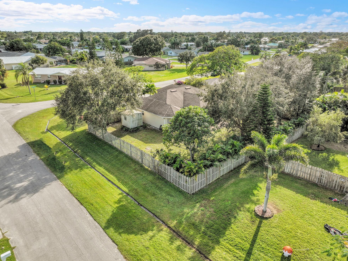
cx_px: 178
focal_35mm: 25
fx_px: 251
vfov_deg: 54.9
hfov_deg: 69.4
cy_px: 129
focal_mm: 12.29
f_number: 2.8
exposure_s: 1/4000
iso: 400
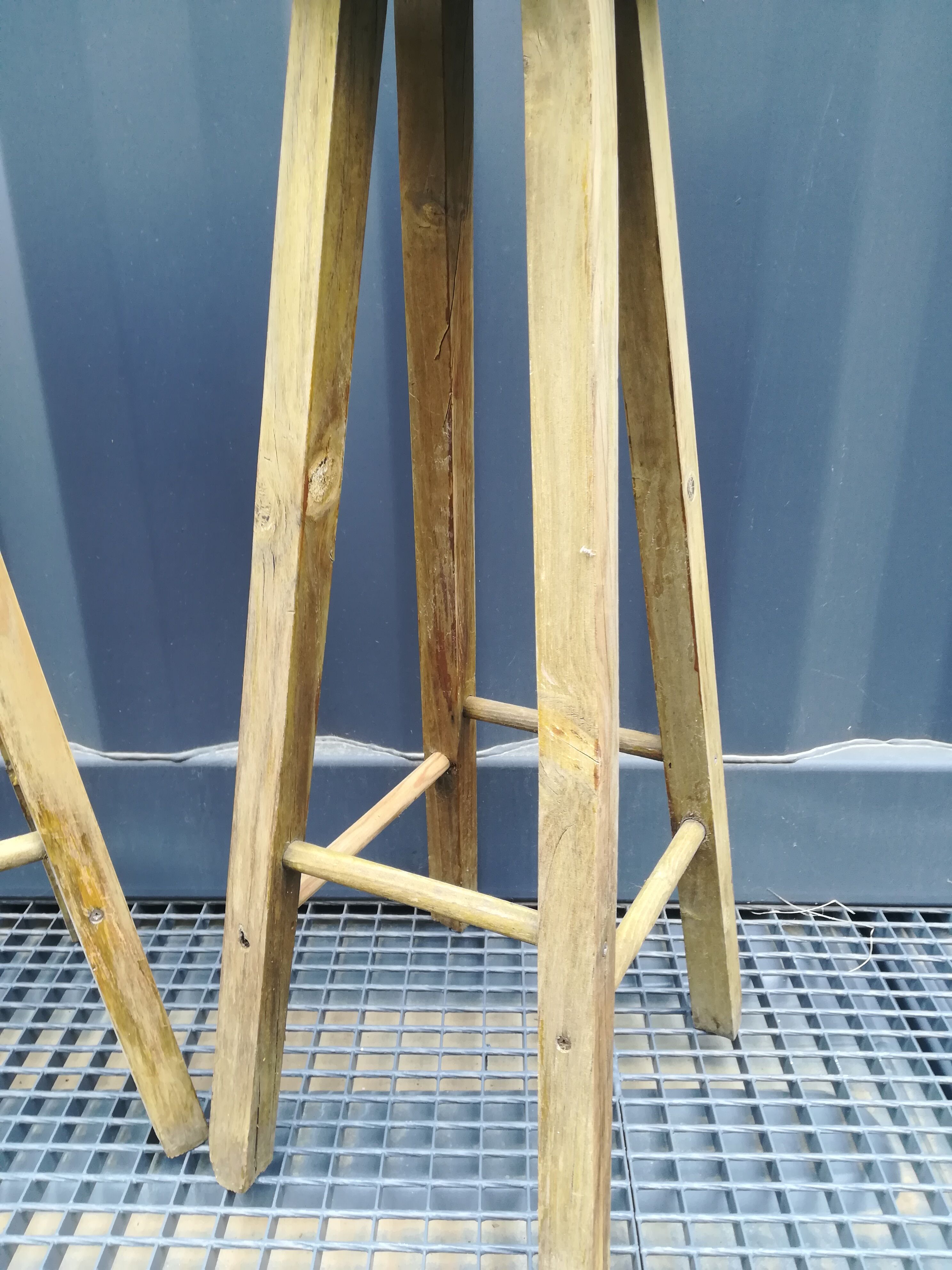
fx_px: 953
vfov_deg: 67.3
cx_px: 476
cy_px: 635
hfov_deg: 53.1
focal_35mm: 26
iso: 125
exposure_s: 1/33.3
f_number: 2.2
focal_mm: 3.83
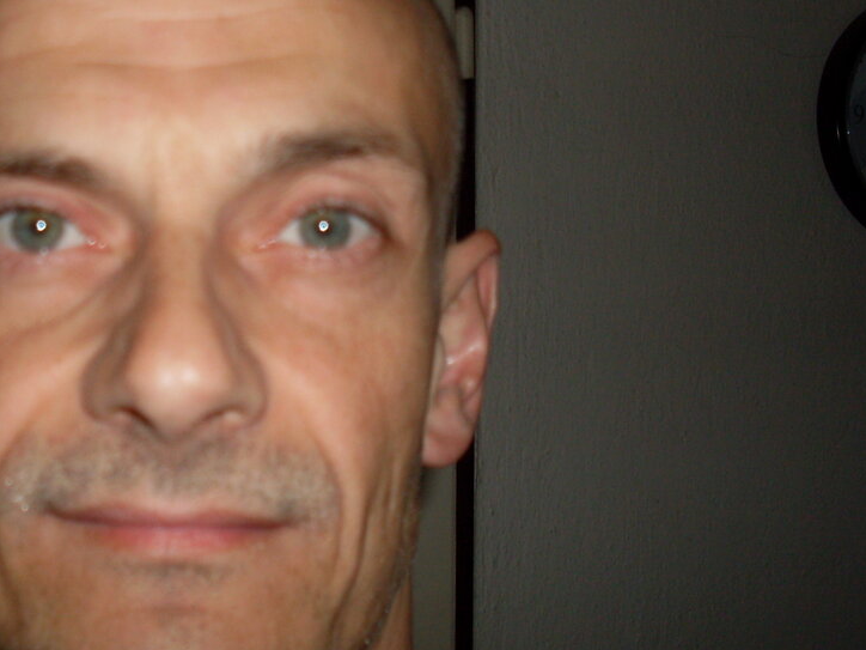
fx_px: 1576
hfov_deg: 30.4
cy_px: 213
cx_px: 257
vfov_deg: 23.2
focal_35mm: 63
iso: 100
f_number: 2.8
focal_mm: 6.3
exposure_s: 1/45
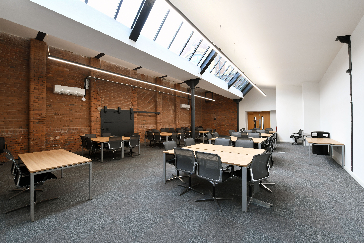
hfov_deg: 104.3
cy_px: 122
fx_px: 142
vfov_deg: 81.2
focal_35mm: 14
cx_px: 182
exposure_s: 1/30
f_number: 9
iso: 800
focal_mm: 14
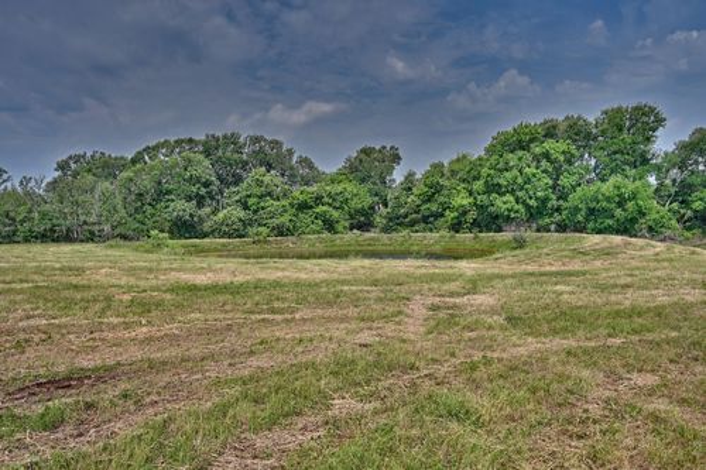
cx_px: 353
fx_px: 588
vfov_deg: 43.6
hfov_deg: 61.9
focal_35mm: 30
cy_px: 235
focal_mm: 30
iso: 100
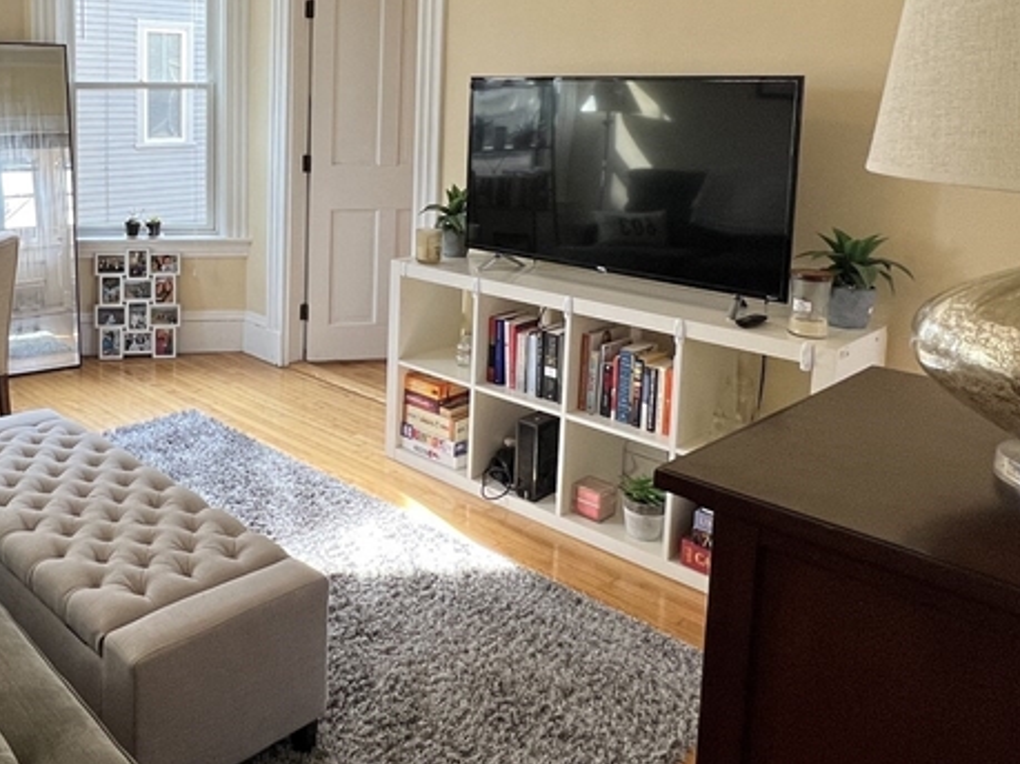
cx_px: 222
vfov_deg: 46.5
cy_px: 191
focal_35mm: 29
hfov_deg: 57.6
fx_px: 854
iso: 100
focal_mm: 1.57
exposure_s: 1/120
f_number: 1.8
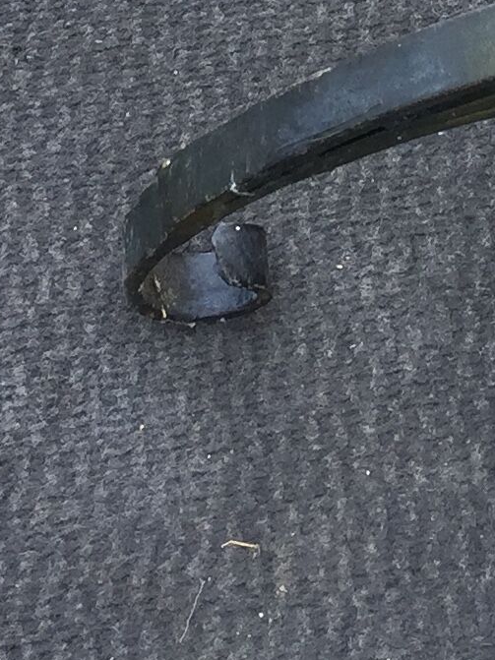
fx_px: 2689
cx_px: 425
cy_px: -807
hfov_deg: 10.5
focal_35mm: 141
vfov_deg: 11.9
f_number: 2.2
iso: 32
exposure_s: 1/157
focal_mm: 4.15
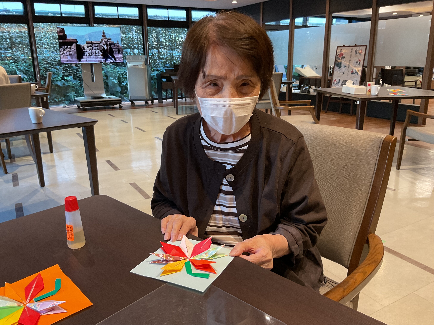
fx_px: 364
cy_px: 162
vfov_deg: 48.2
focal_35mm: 29
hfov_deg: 61.7
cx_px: 217
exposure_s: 1/60
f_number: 1.8
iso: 80
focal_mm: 3
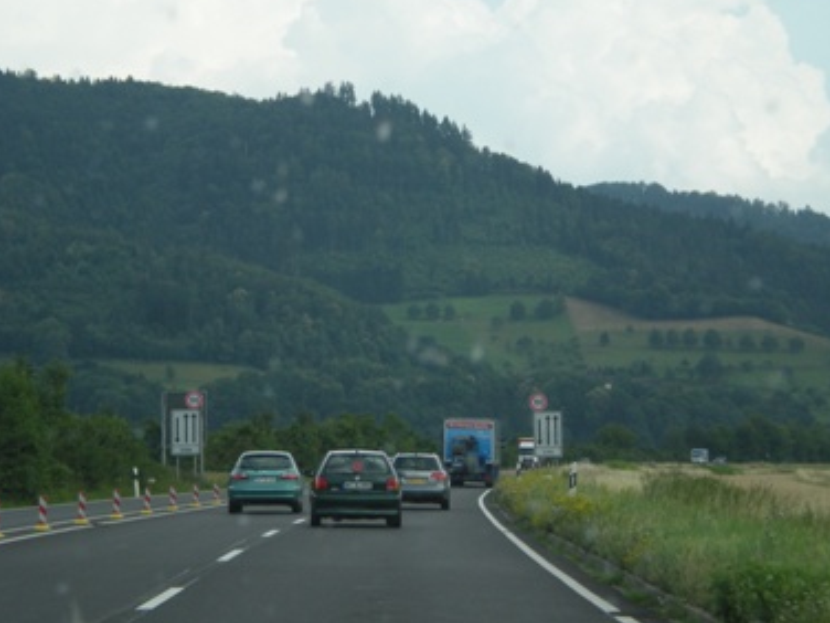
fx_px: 3261
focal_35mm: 136
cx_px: 411
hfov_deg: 14.5
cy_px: 289
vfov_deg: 10.9
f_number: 5.9
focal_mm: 18.9
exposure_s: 1/273
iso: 98
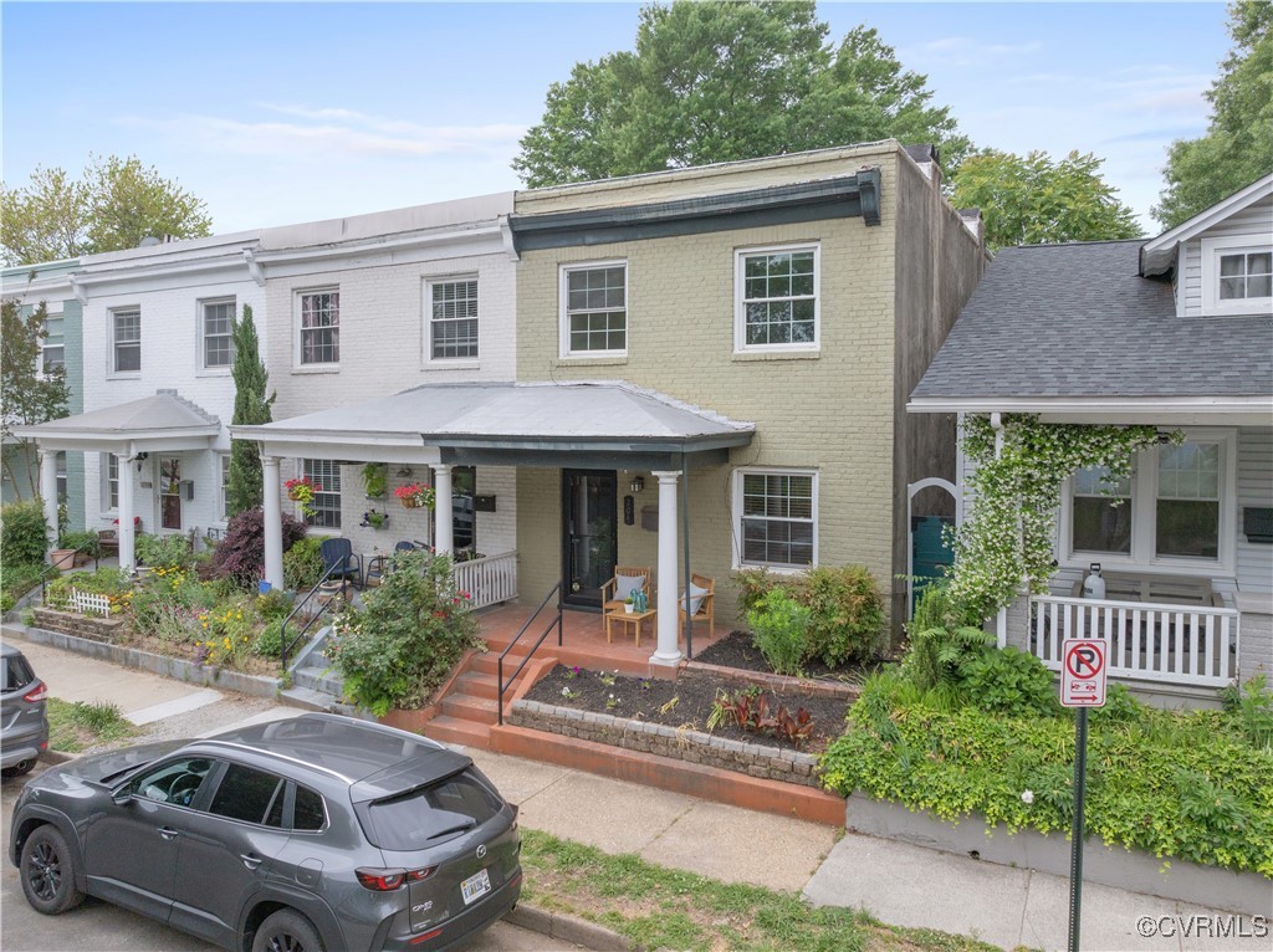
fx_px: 882
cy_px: 476
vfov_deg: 56.7
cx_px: 636
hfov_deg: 71.6
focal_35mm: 24
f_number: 2.8
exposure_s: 1/1250
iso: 300
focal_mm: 12.29
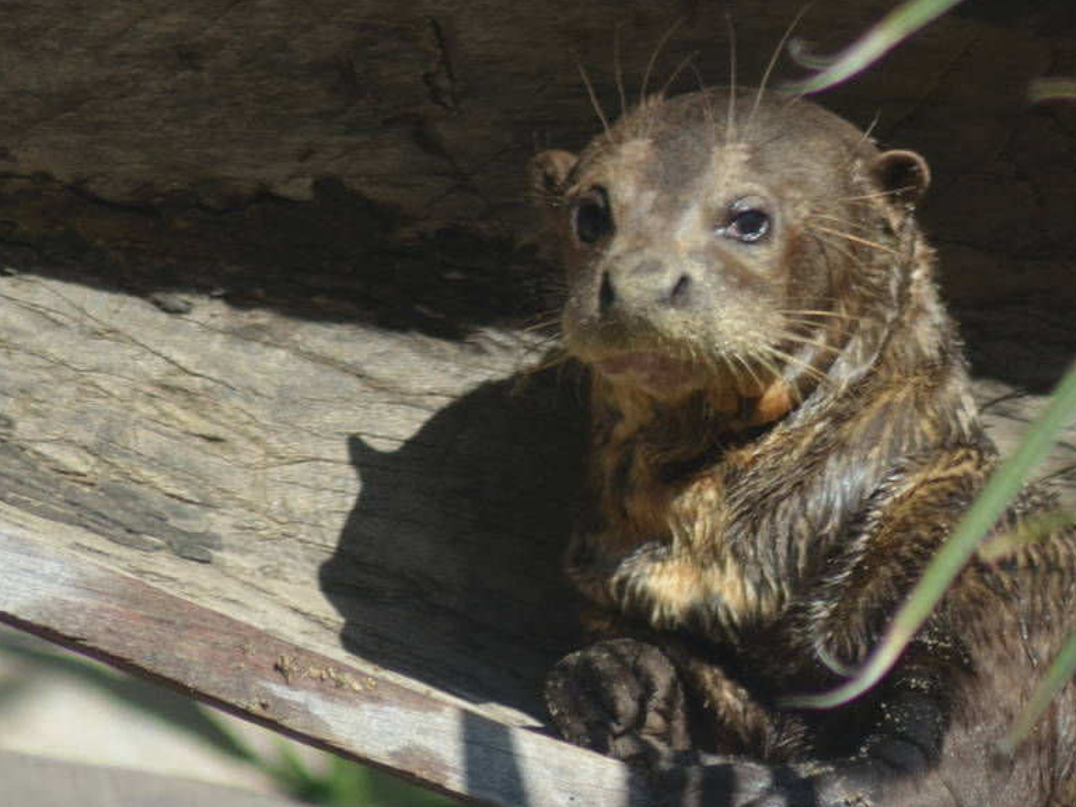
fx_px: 26110
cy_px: 367
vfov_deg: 1.8
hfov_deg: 2.4
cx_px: 782
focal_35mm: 840
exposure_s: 1/1600
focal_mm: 280
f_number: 5.3
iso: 400
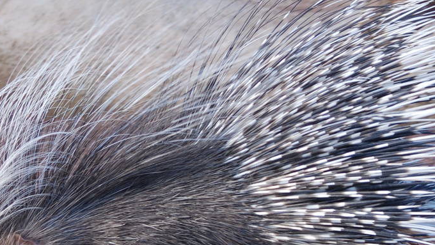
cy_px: 173
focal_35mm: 259
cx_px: 136
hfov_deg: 8.3
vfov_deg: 4.7
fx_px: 2988
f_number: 4
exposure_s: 1/250
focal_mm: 70
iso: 200
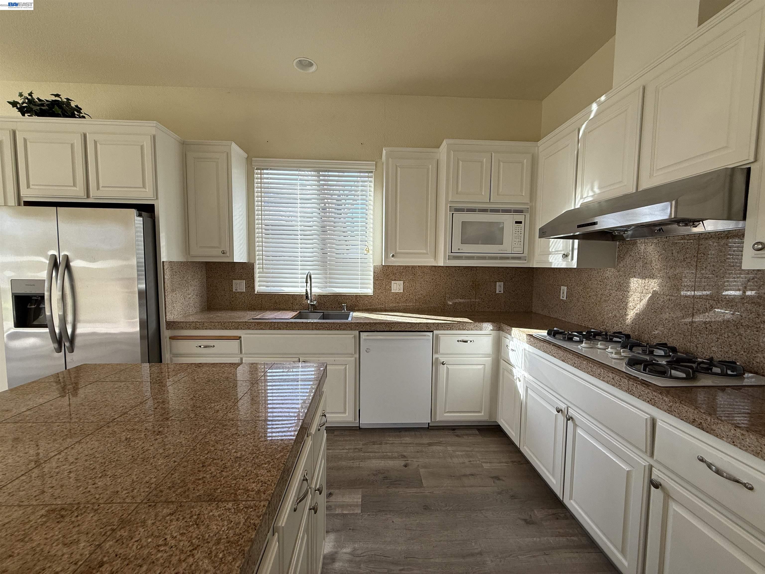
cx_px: 382
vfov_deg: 85.7
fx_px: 309
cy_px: 287
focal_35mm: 14
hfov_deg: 102.1
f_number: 2.2
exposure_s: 1/162
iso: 50
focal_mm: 2.22
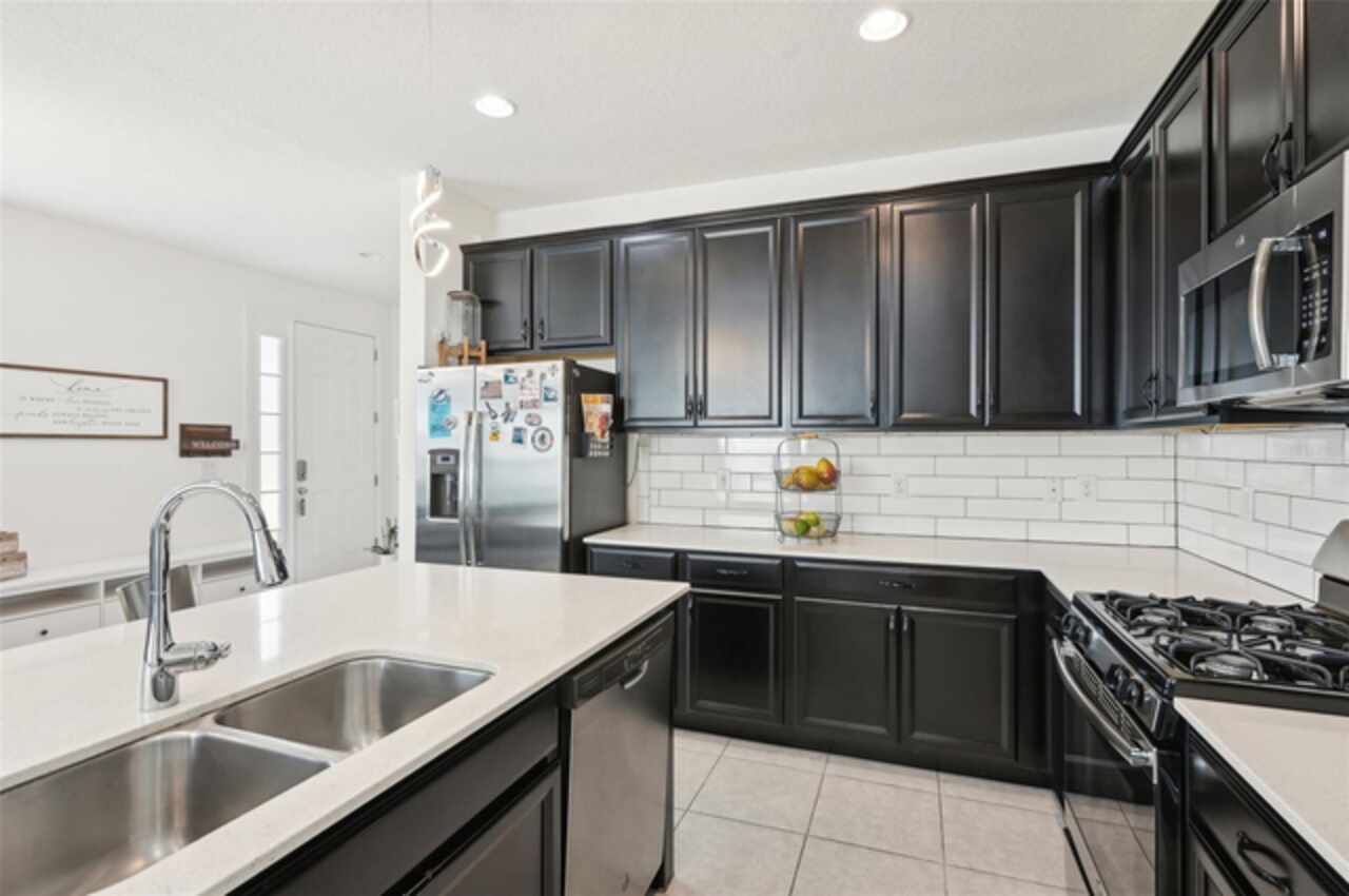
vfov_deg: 71.9
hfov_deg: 95.1
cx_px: 674
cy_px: 448
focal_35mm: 16
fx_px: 618
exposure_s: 1/20
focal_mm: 16.5
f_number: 8
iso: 400
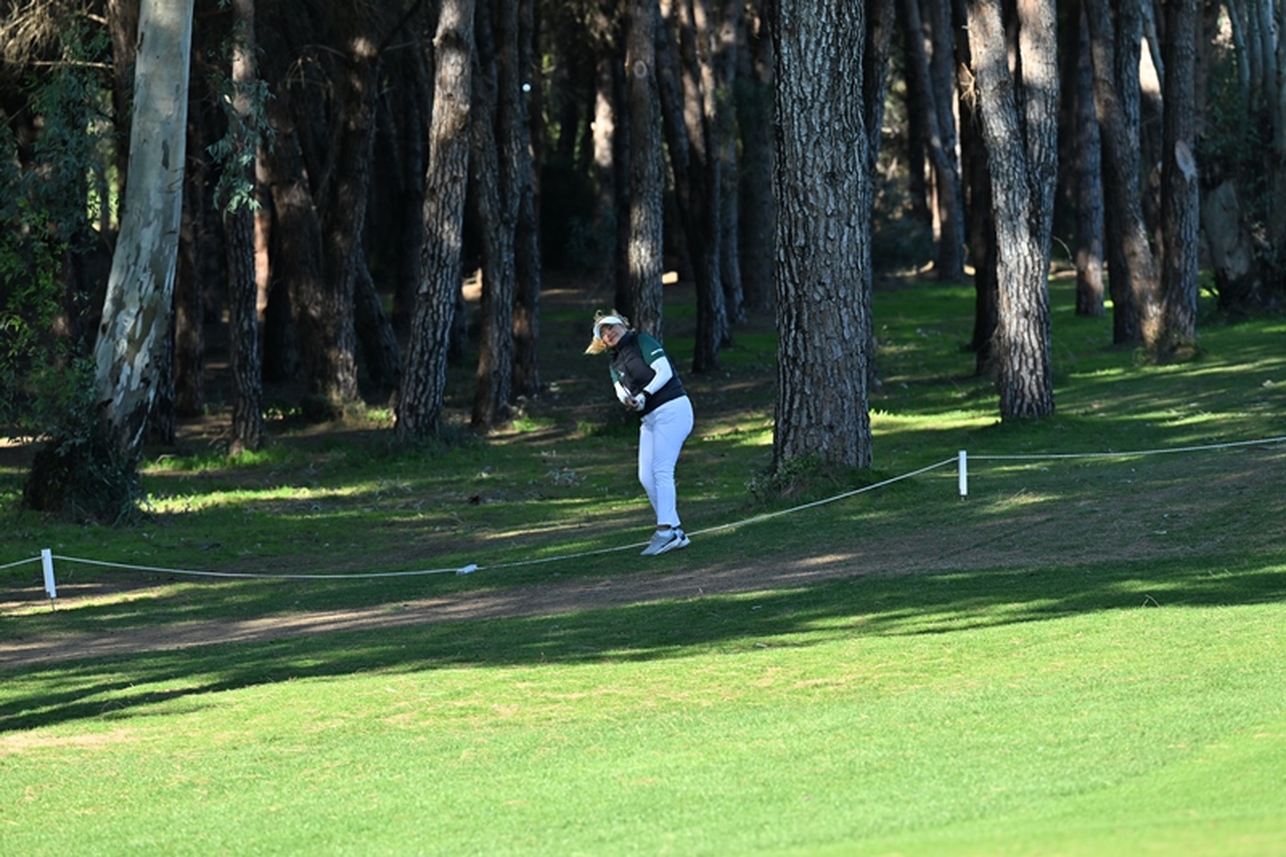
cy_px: 428
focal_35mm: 200
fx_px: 7143
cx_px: 643
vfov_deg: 6.9
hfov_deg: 10.3
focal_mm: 200
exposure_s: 1/800
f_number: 5.6
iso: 500
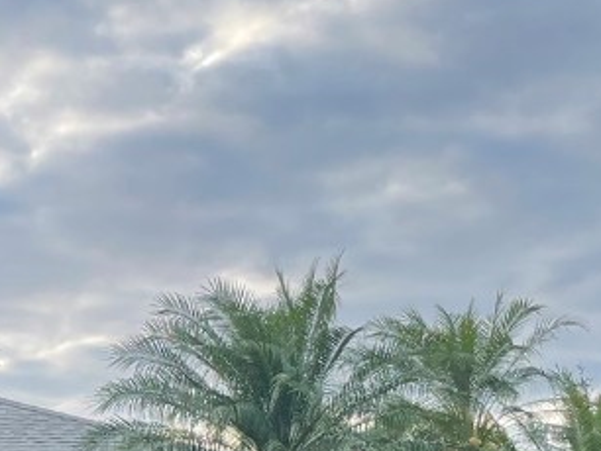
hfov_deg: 20.7
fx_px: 1512
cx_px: -159
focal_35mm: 87
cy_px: 445
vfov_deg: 16.7
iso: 32
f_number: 1.6
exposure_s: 1/633
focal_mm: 4.2
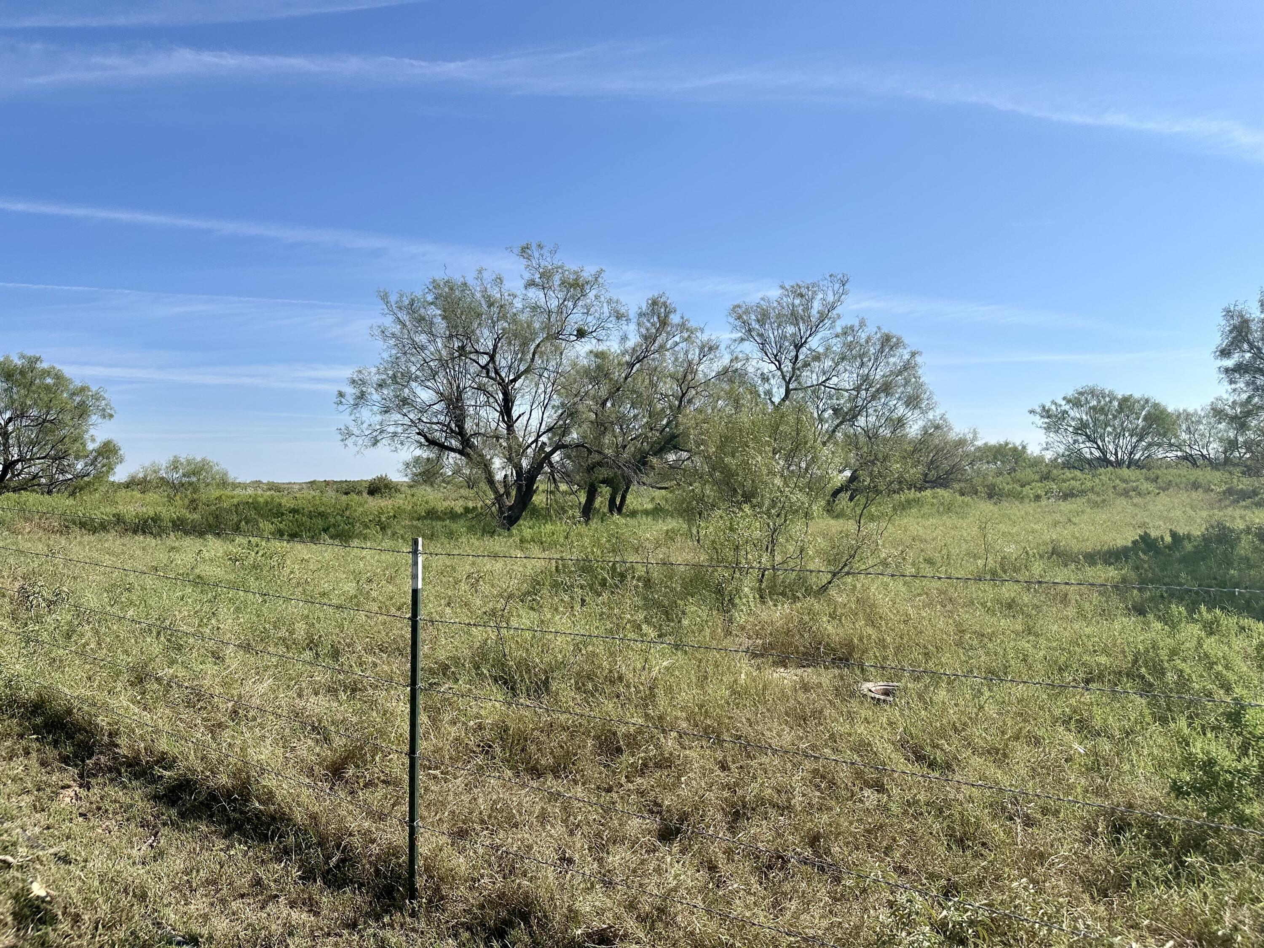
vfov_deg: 56.8
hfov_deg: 71.6
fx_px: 876
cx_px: 632
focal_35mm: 24
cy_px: 474
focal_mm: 6.86
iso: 80
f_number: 1.78
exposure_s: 1/5525
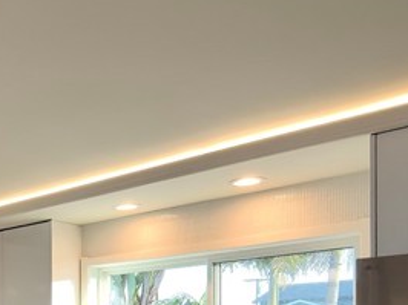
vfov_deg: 25.2
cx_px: -72
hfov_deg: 31.0
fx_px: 624
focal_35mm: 53
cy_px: 348
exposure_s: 1/120
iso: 125
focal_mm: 1.95
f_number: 2.2
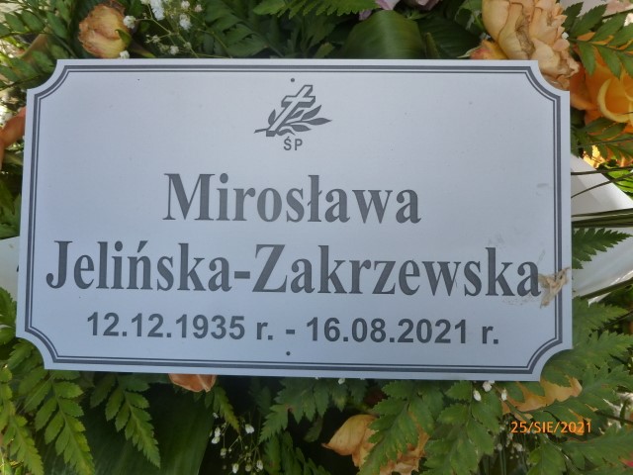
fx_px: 512
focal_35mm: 28
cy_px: 238
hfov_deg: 63.4
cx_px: 316
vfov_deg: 49.7
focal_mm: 5
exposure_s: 1/640
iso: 160
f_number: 3.3
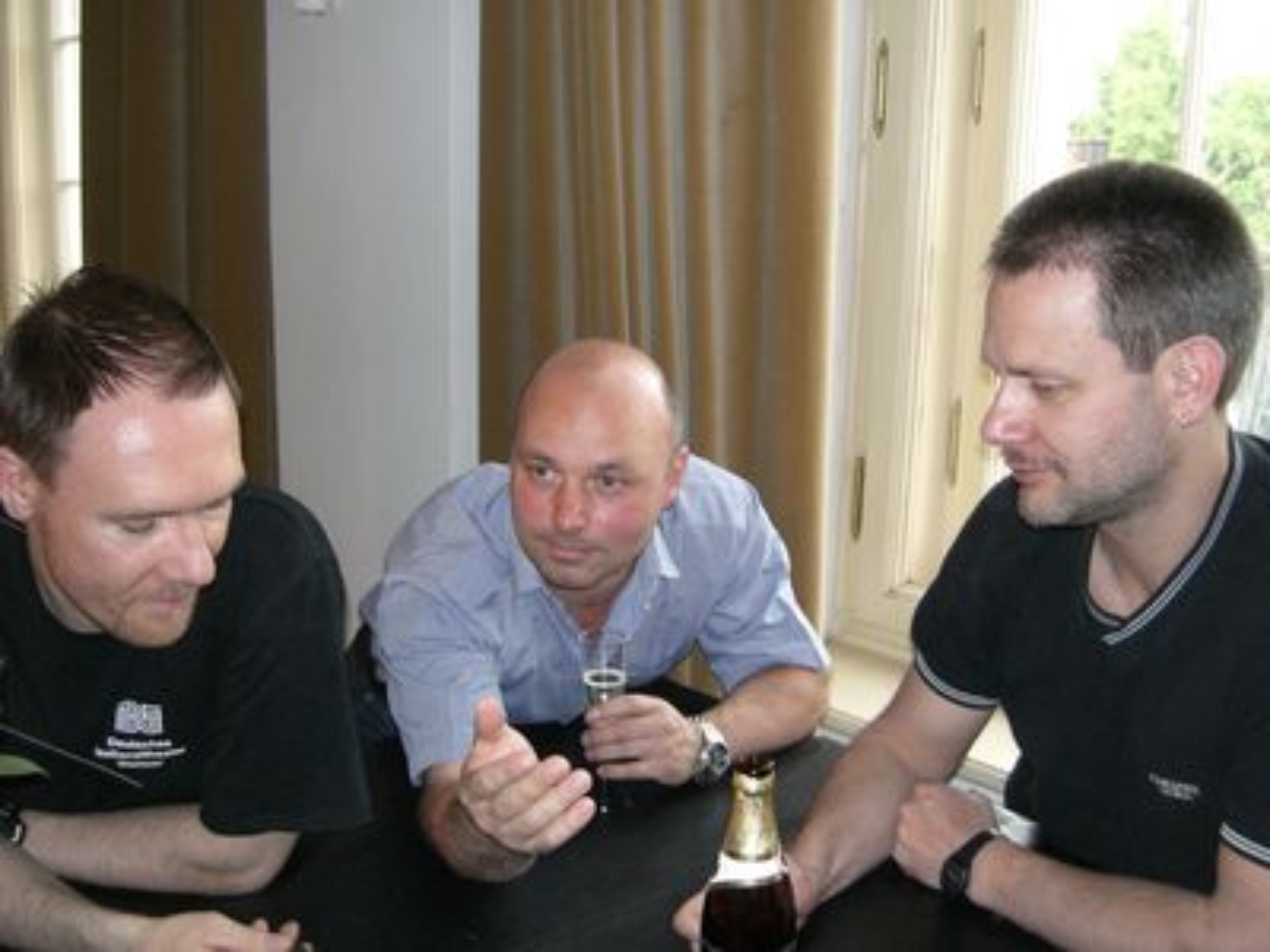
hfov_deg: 49.0
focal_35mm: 38
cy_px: 476
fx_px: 1394
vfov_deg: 37.7
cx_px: 635
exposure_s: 1/60
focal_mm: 7.9
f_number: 2.8
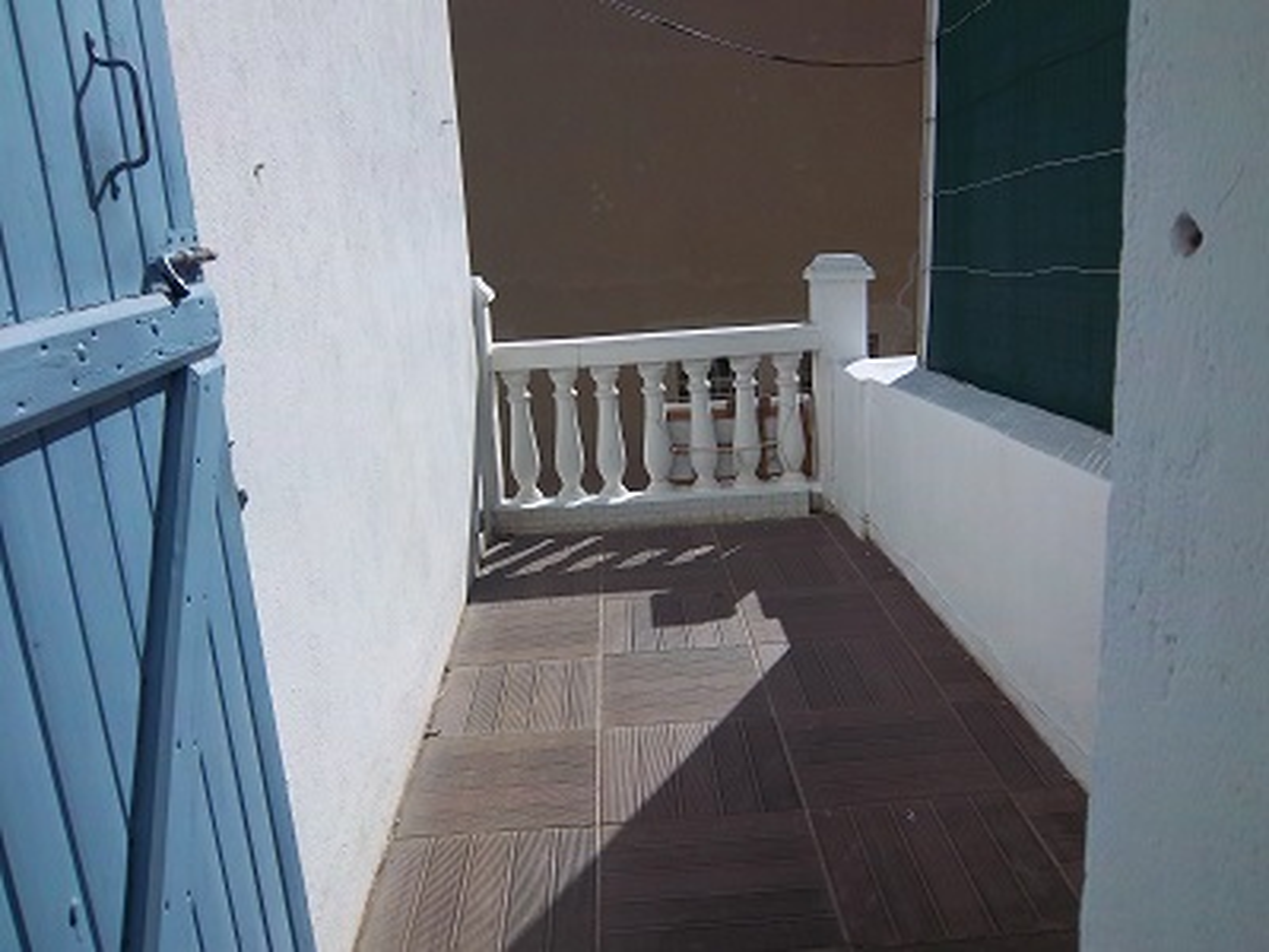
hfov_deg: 63.4
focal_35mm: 28
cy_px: 476
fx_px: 1026
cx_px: 634
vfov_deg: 49.7
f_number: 7.86
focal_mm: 5.05
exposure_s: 1/400
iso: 64
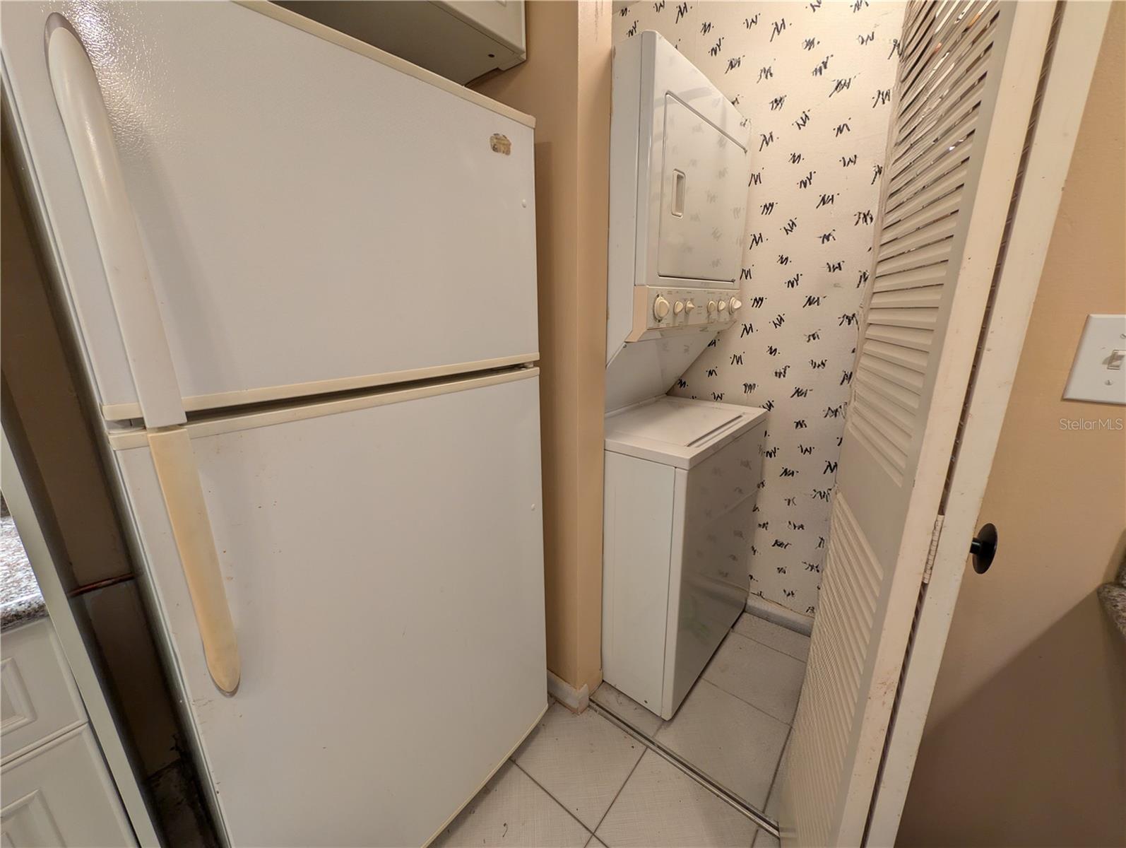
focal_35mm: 12
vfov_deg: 94.6
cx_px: 563
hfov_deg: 110.5
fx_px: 391
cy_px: 424
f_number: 1.7
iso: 53
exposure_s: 1/40
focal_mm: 2.02
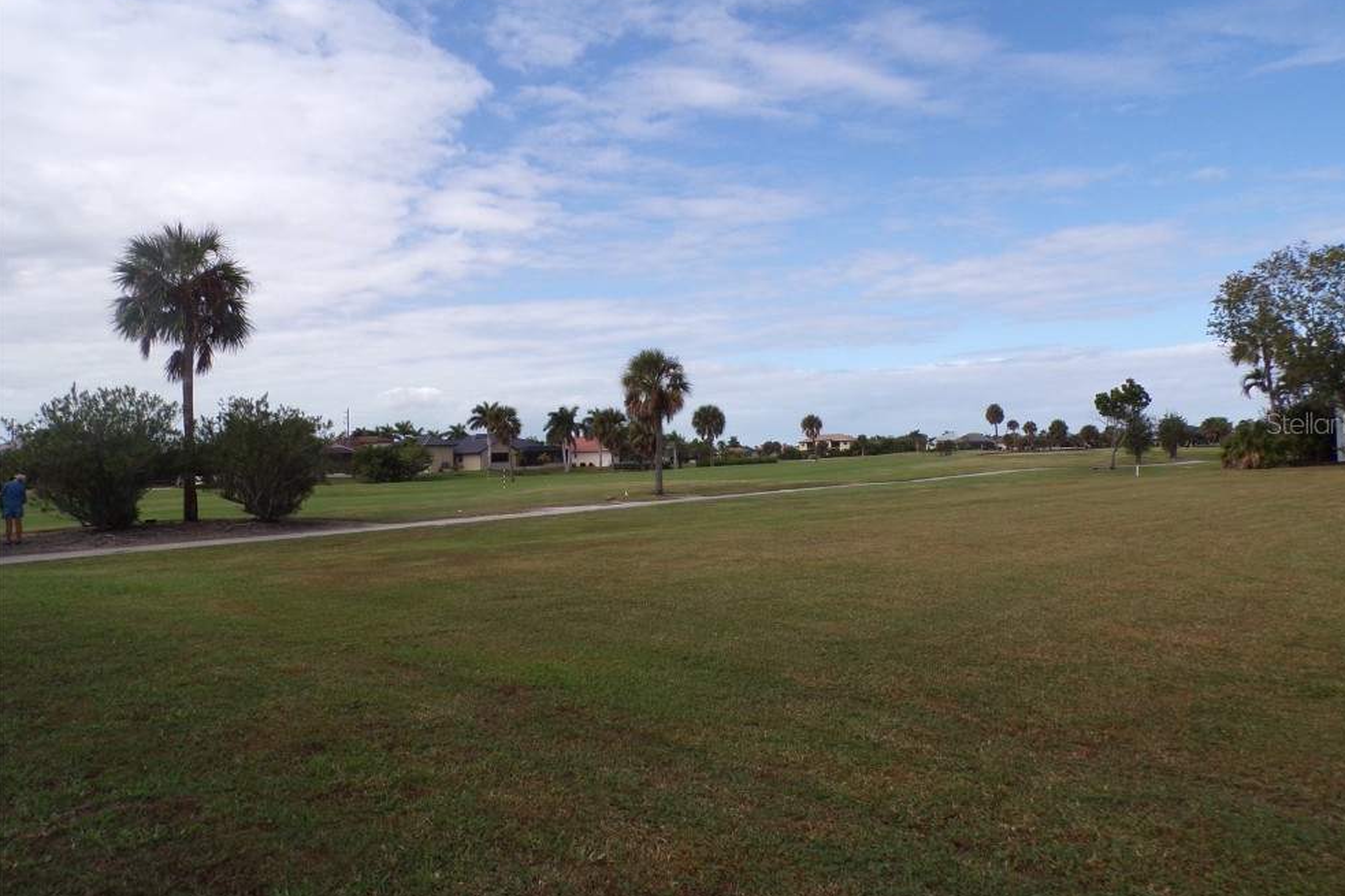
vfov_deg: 49.5
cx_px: 695
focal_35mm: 26
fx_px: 971
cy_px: 423
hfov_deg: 69.4
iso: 80
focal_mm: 4.3
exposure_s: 1/320
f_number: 5.8
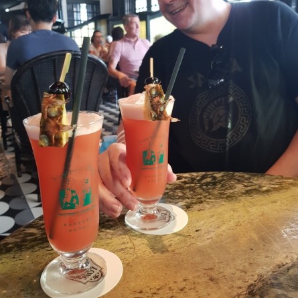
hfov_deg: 52.5
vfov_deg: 52.3
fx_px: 302
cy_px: 127
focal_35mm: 31
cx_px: 149
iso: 200
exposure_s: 1/29
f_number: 1.7
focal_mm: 4.2
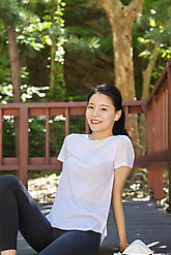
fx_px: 576
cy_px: 109
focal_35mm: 81
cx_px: 97
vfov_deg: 25.0
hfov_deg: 16.9
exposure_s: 1/125
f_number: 2.8
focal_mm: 50
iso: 400
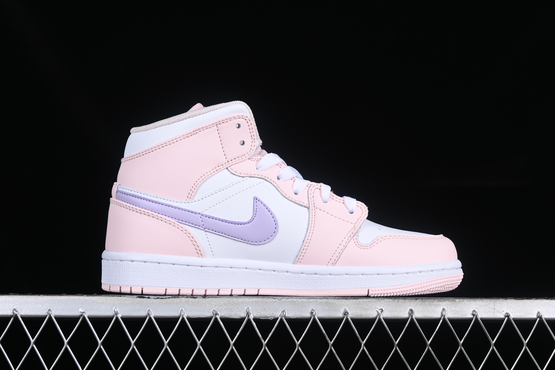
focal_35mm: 75
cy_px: 185
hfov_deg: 27.0
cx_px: 278
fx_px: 1156
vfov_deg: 18.2
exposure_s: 1/80
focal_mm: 50
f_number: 8
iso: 160
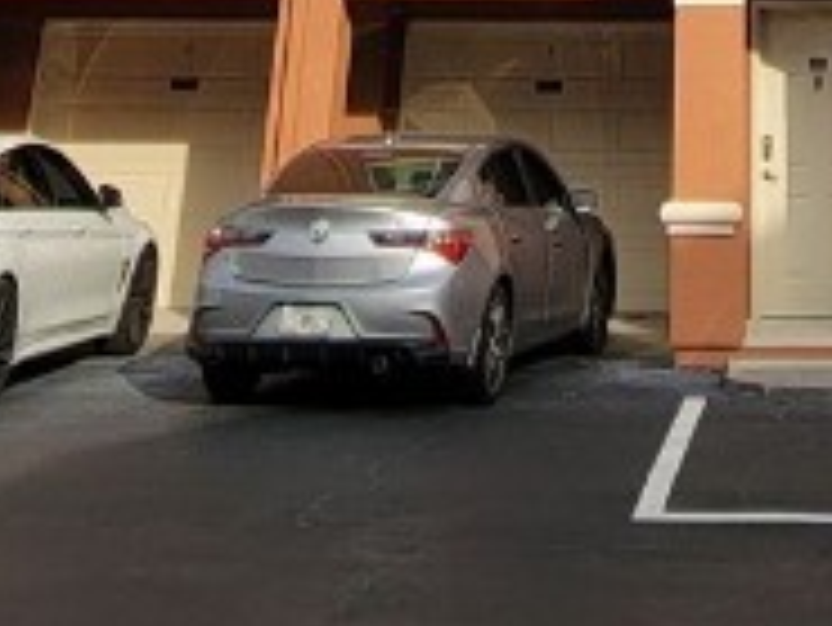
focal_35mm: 72
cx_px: 765
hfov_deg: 26.1
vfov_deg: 13.5
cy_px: -950
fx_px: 1732
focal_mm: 2.2
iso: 50
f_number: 2.2
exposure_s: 1/1283
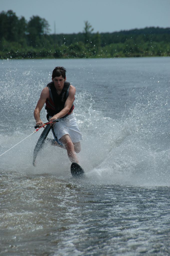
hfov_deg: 4.6
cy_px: 128
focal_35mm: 300
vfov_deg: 6.9
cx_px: 85
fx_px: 2131
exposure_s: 1/800
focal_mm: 200
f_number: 7.1
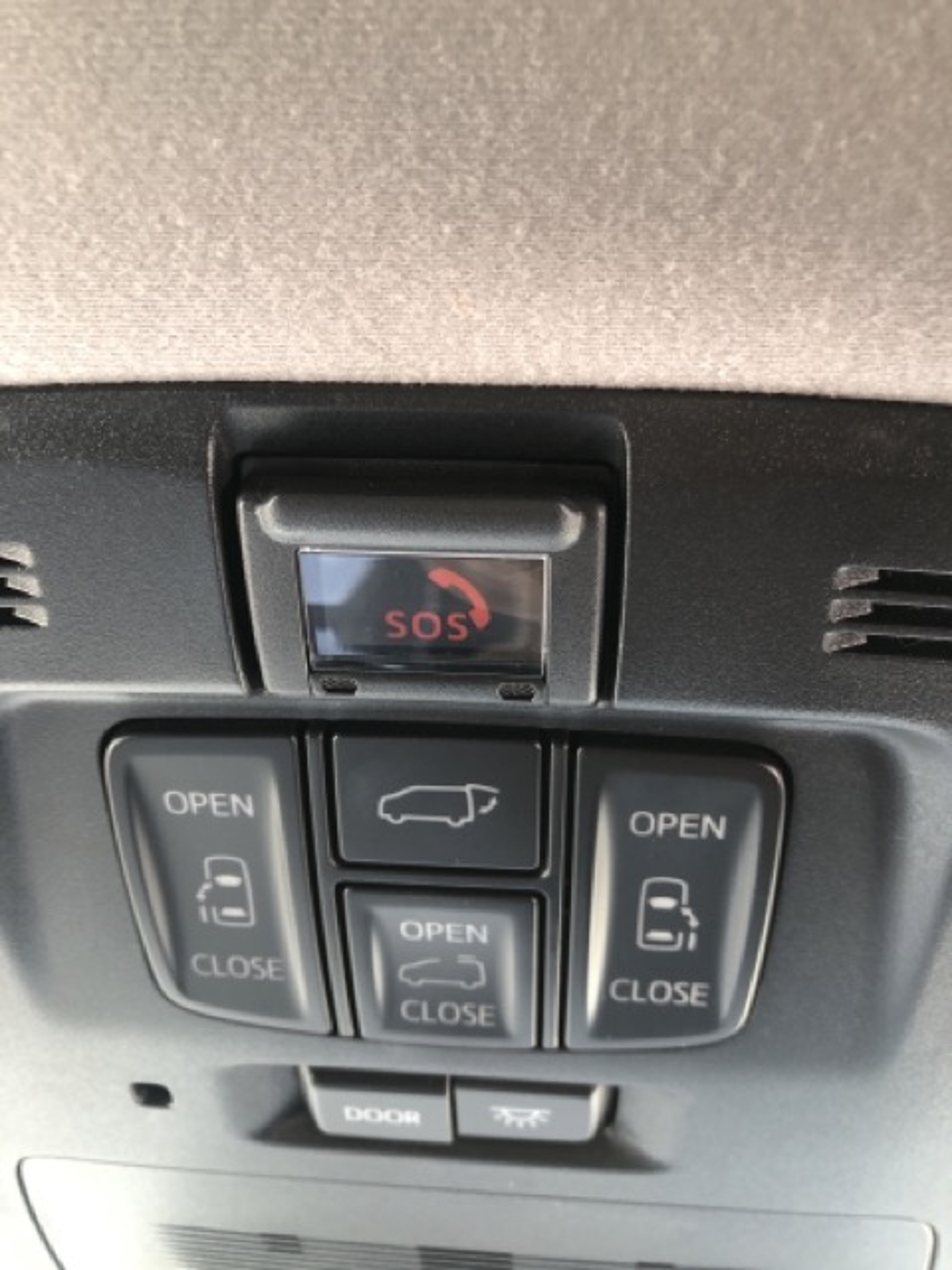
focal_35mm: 28
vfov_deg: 63.4
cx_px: 476
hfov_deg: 49.7
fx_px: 1027
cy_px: 635
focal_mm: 3.99
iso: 32
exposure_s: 1/24
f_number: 1.8
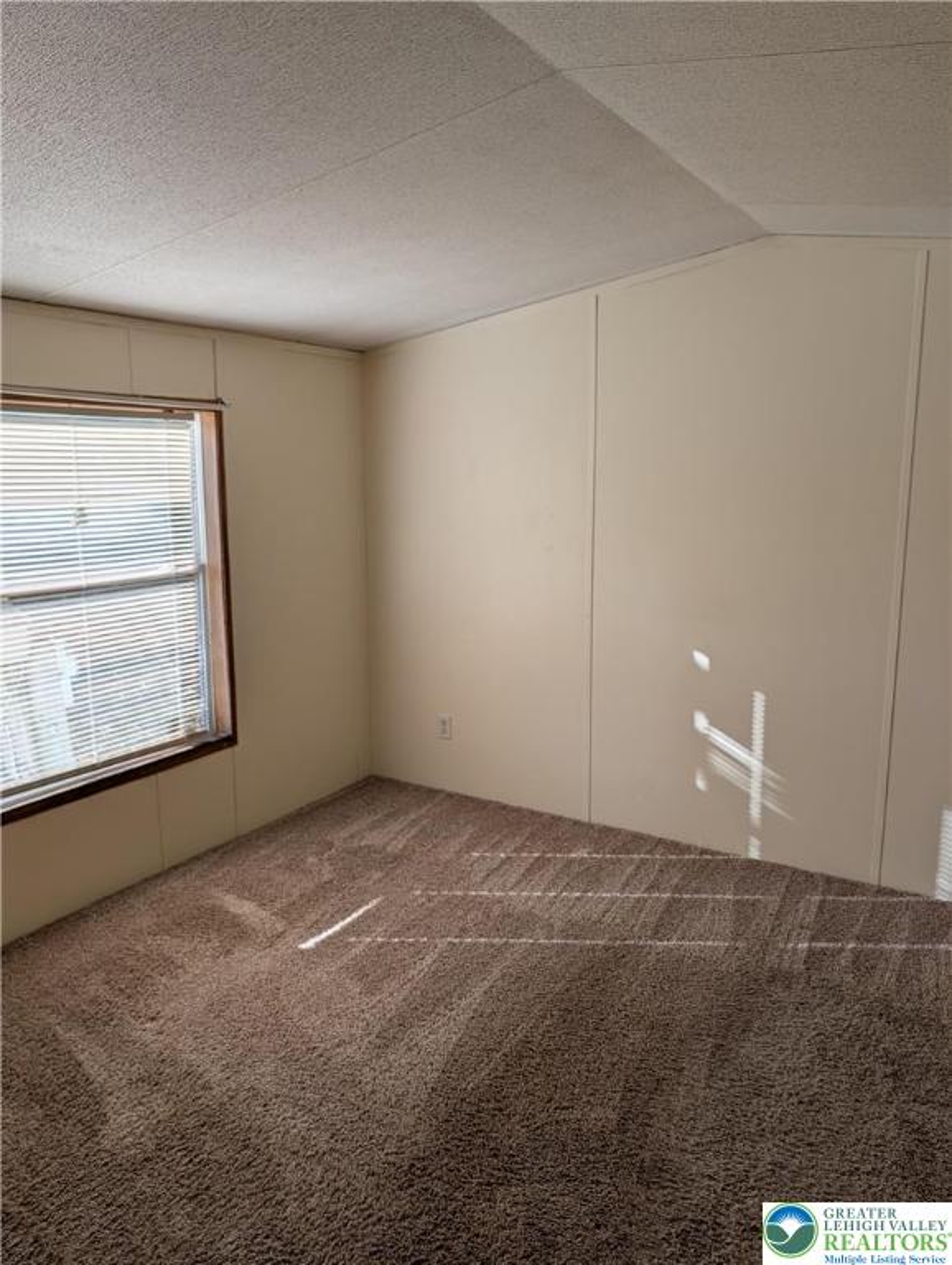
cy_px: 632
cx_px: 476
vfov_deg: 71.5
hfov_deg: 56.9
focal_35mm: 24
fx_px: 878
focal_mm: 6.9
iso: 19
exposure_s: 1/369
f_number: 1.68
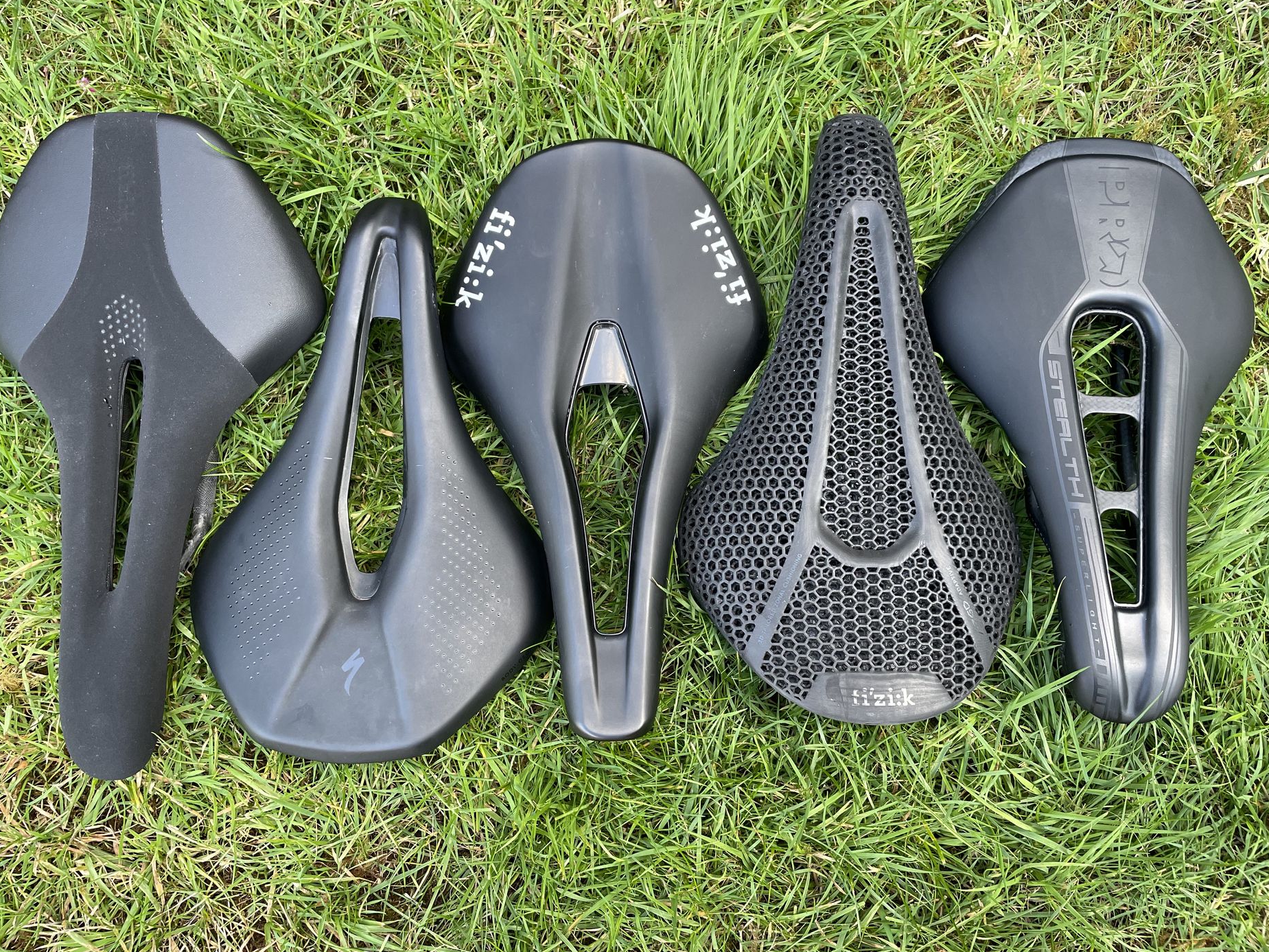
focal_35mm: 27
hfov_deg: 65.3
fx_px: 990
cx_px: 623
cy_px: 469
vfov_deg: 51.4
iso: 100
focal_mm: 4.2
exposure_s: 1/121
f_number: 1.6
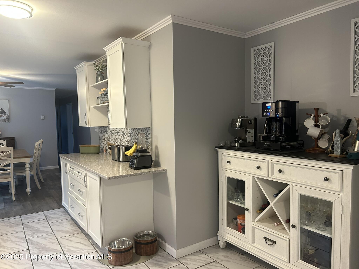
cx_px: 180
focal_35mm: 26
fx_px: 270
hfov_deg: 67.3
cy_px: 134
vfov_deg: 53.1
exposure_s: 1/60
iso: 200
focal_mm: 5.7
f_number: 1.5
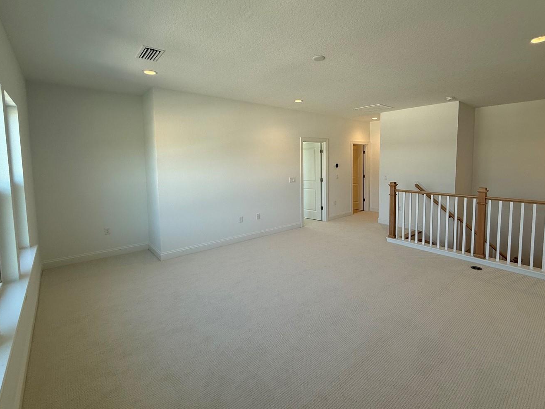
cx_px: 306
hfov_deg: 90.6
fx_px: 268
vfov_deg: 74.4
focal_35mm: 17
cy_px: 180
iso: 64
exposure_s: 1/120
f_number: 2.2
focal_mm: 2.22
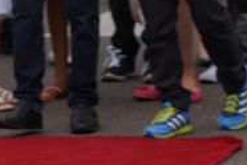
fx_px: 3120
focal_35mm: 455
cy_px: -120
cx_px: -250
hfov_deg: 4.5
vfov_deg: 3.0
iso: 100
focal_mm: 55
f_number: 5.6
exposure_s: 1/250
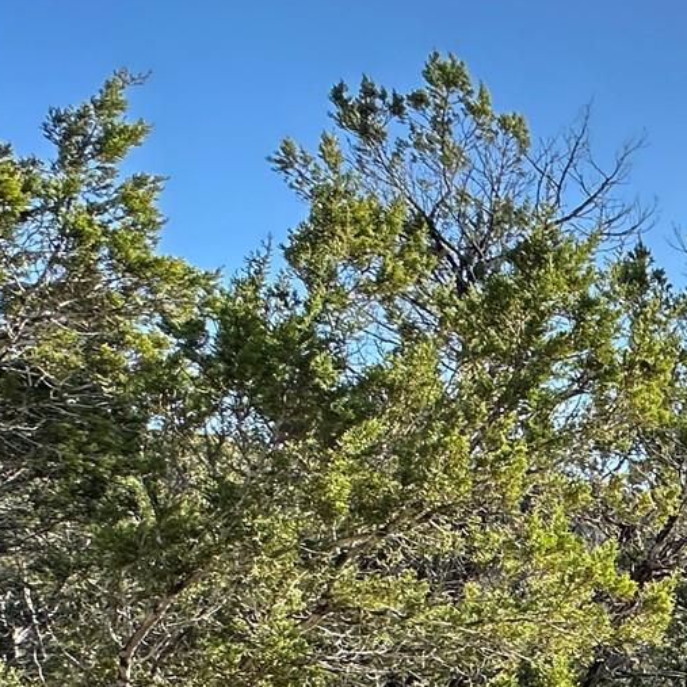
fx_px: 1123
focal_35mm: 50
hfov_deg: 20.8
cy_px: 646
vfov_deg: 32.0
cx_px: 1283
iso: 40
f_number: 2.2
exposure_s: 1/651
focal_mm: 2.22
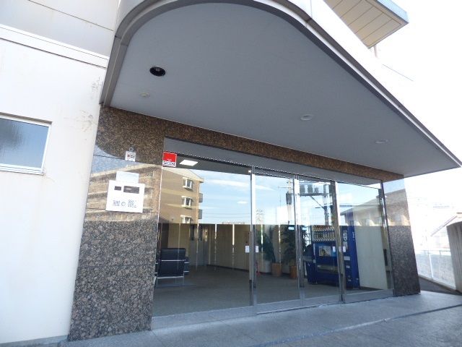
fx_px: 267
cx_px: 231
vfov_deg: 66.0
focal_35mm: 20
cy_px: 174
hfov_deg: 81.7
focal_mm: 3.58
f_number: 2.8
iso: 100
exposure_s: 1/80
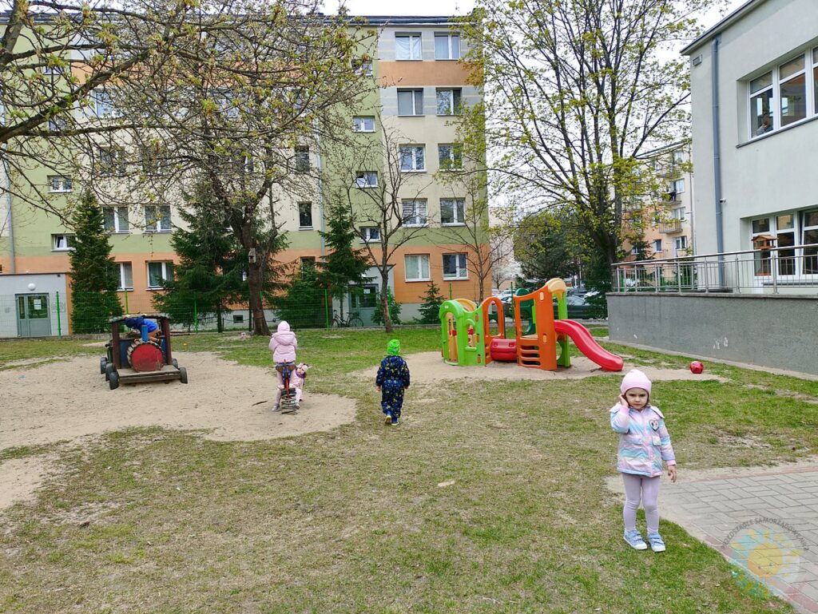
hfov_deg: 71.6
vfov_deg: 56.9
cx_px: 409
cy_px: 307
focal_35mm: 24
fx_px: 567
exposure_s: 1/775
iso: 50
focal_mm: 4.68
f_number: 1.8
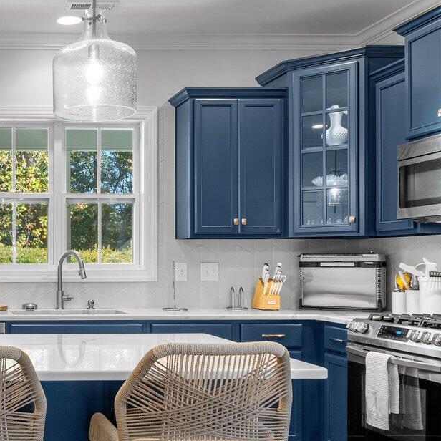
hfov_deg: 31.8
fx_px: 692
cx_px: -27
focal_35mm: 48
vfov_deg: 35.2
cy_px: 267
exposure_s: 1/3
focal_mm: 17
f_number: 6.3
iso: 1000
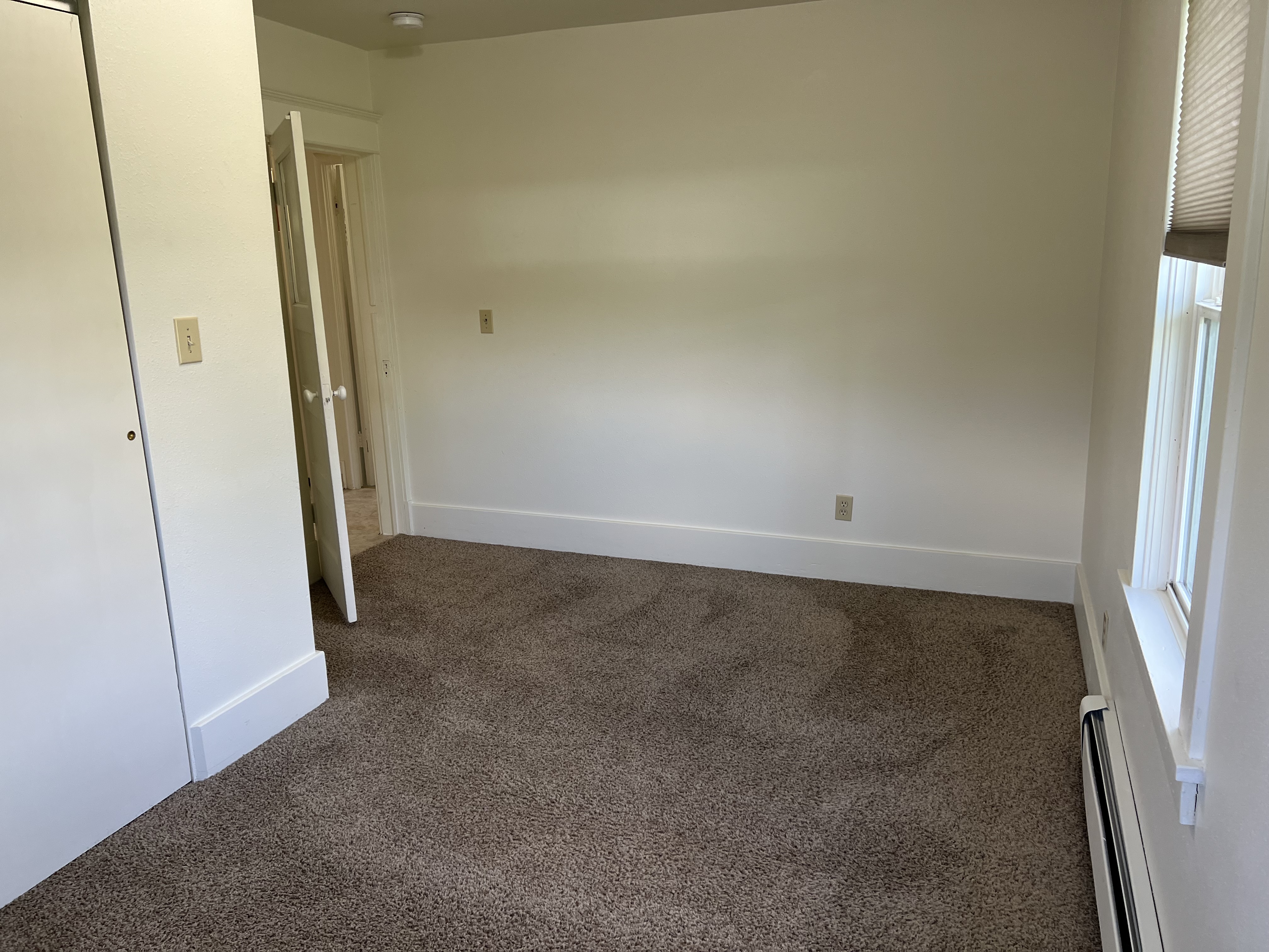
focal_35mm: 26
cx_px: 634
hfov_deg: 67.3
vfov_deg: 53.1
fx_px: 953
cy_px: 476
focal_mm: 5.7
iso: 125
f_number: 1.5
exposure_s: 1/120
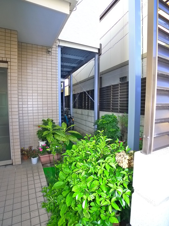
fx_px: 156
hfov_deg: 56.8
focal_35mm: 24
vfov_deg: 71.6
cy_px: 113
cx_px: 84
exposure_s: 1/80
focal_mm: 5.1
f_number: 2
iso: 400
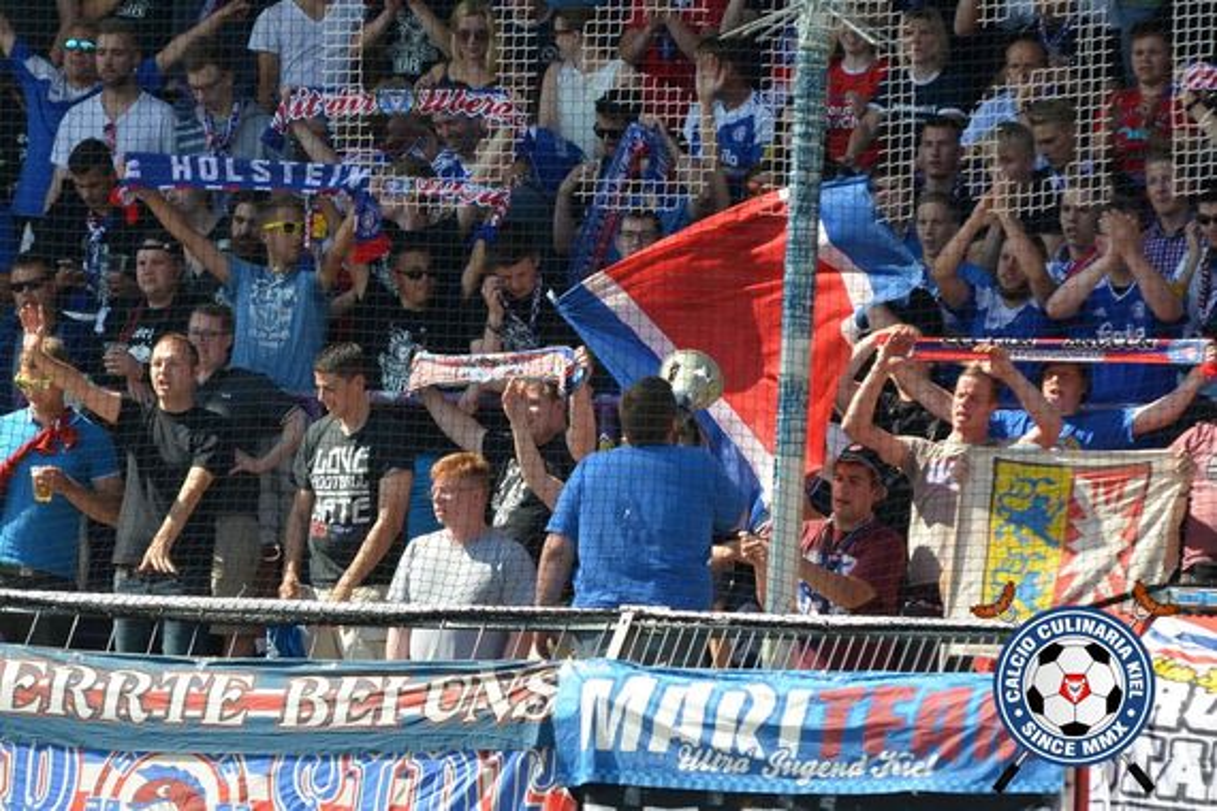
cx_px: 608
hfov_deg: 8.6
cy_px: 406
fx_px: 8113
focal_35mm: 240
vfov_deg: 5.7
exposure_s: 1/1250
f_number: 5.6
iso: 400
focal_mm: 160
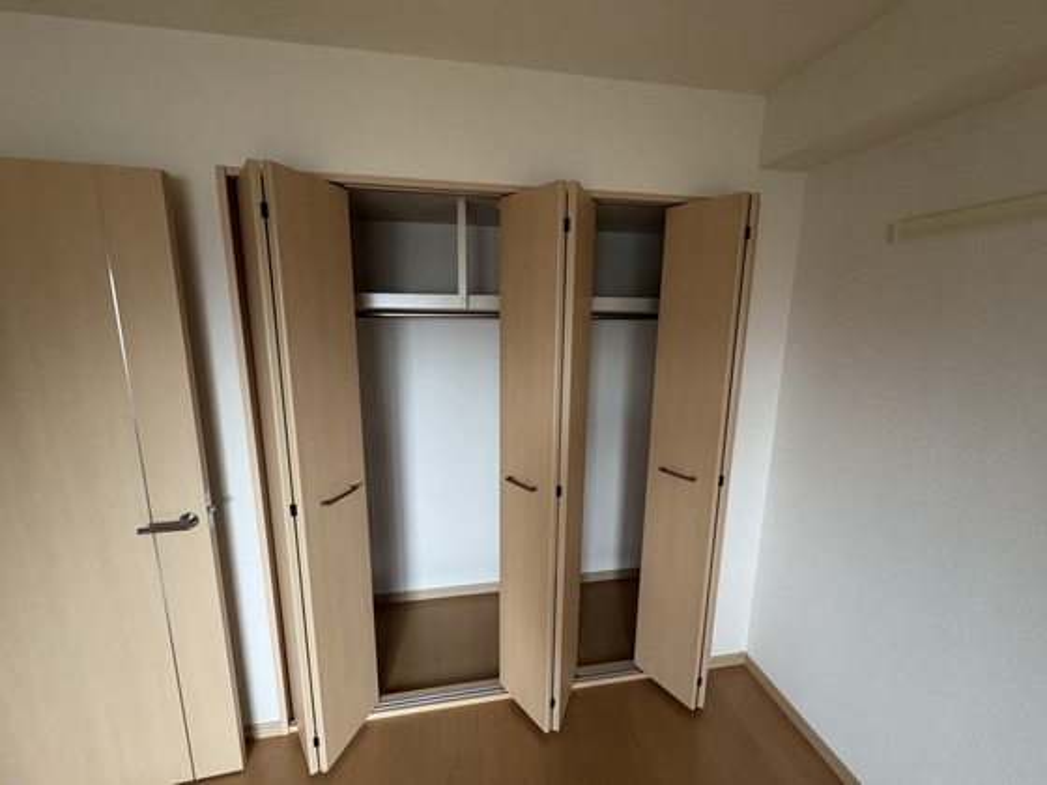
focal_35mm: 14
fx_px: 423
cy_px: 392
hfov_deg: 102.1
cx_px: 524
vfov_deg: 85.7
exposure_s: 1/74
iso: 320
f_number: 2.2
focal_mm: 2.22
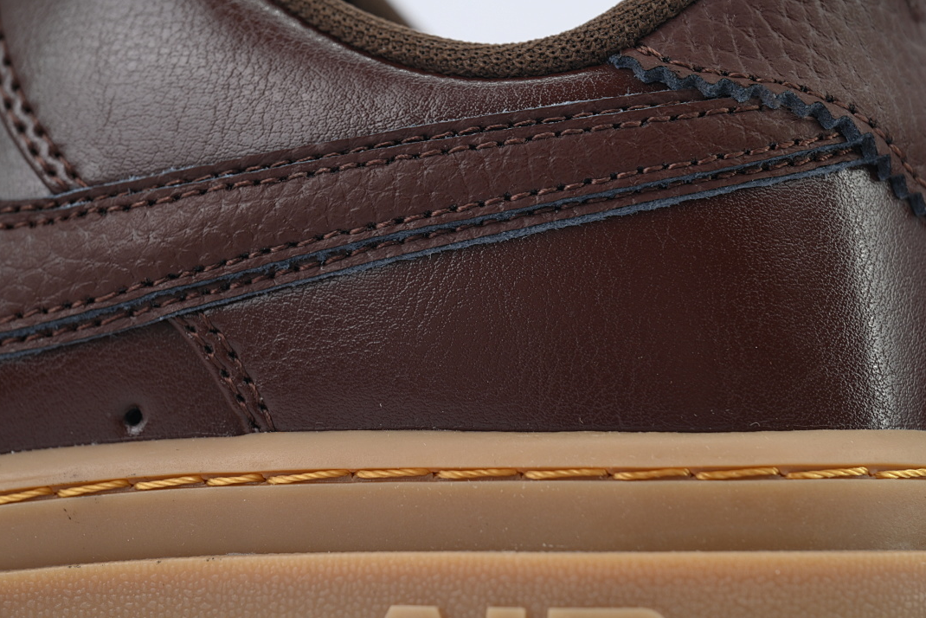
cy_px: 311
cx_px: 465
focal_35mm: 111
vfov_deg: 12.3
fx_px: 2856
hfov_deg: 18.4
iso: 400
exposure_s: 1/100
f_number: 10
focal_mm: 110
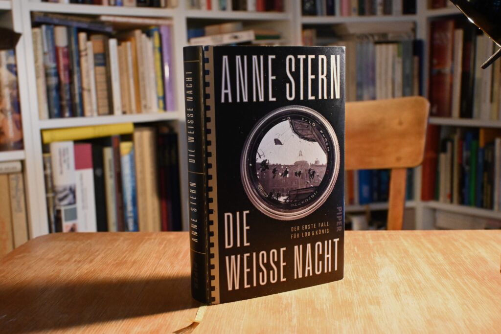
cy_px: 167
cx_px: 250
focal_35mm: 39
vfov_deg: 34.2
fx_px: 543
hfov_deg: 49.5
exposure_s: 1/60
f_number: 4.5
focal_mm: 26
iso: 4500
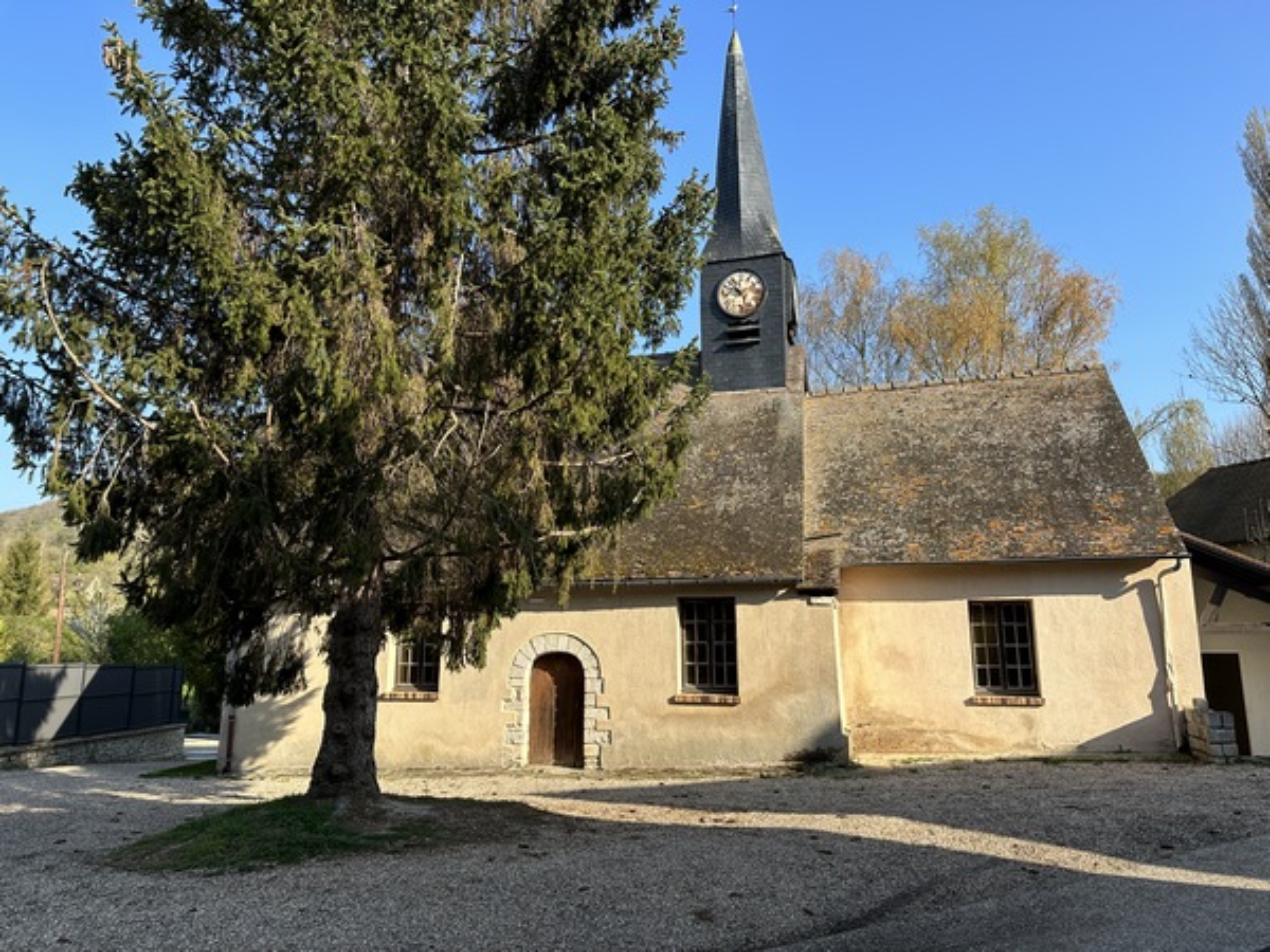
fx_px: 881
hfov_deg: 71.6
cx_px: 635
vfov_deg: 56.8
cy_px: 476
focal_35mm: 24
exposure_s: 1/2070
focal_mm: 6.86
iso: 80
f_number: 1.78
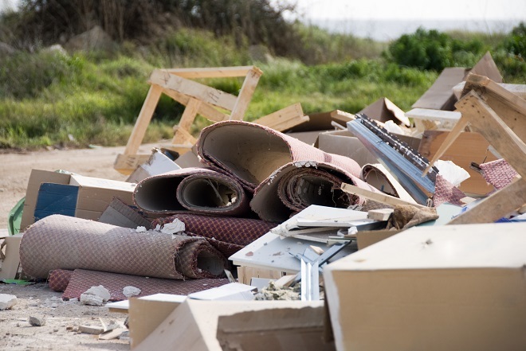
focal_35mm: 180
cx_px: 263
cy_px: 176
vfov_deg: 7.6
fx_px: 2632
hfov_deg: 11.4
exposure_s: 1/320
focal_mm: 120
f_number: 5.6
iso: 100
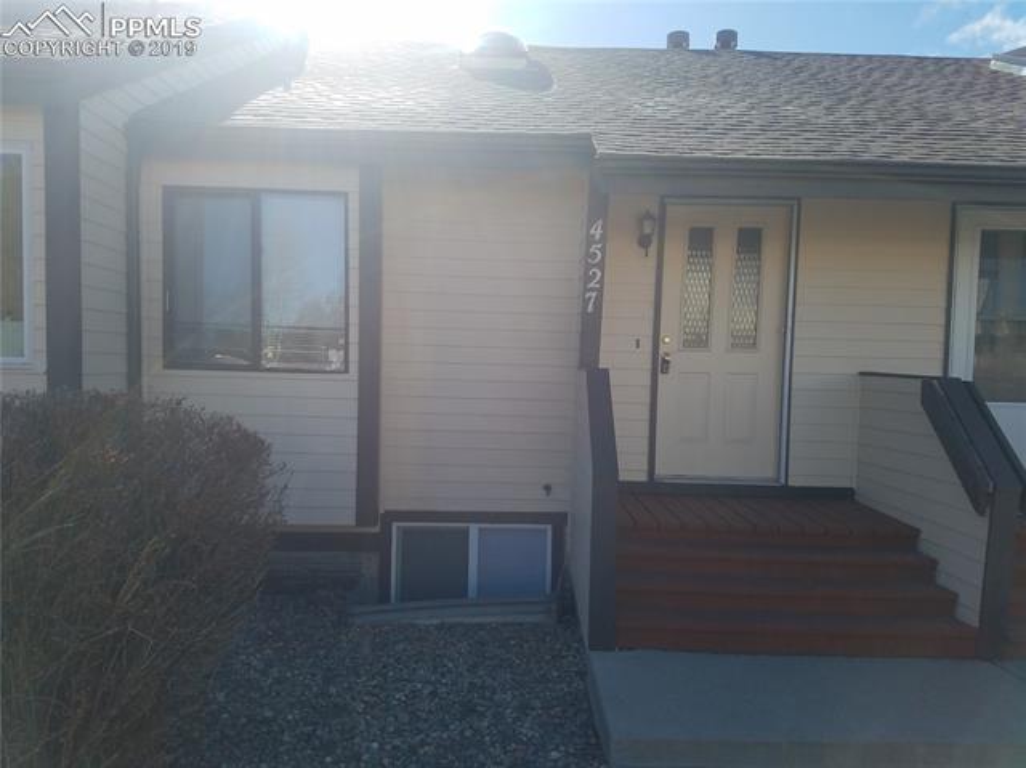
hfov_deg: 67.3
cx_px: 513
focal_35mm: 26
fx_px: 770
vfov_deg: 53.0
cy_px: 384
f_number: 1.7
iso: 50
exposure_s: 1/1844
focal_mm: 4.2
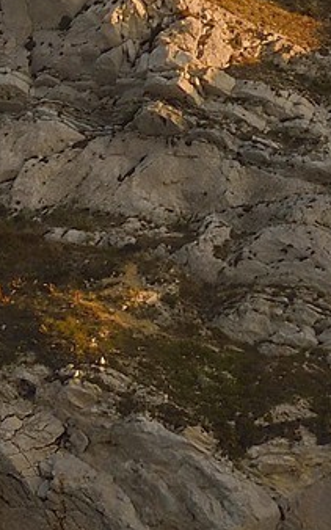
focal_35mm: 319
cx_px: 546
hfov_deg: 4.1
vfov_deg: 6.4
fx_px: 4608
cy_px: -441
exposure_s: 1/250
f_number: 6.3
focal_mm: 44
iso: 200
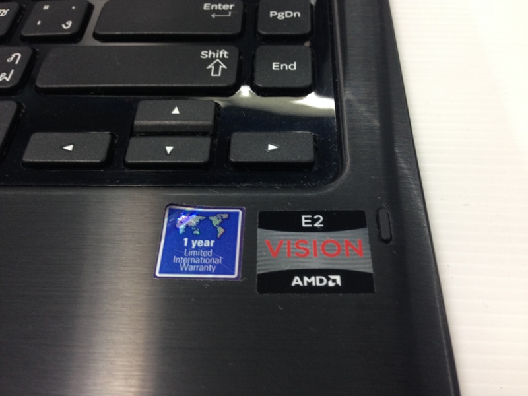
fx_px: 503
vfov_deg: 42.9
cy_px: 198
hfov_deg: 55.4
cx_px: 264
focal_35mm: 33
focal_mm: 4.12
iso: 100
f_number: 2.4
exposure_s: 1/20
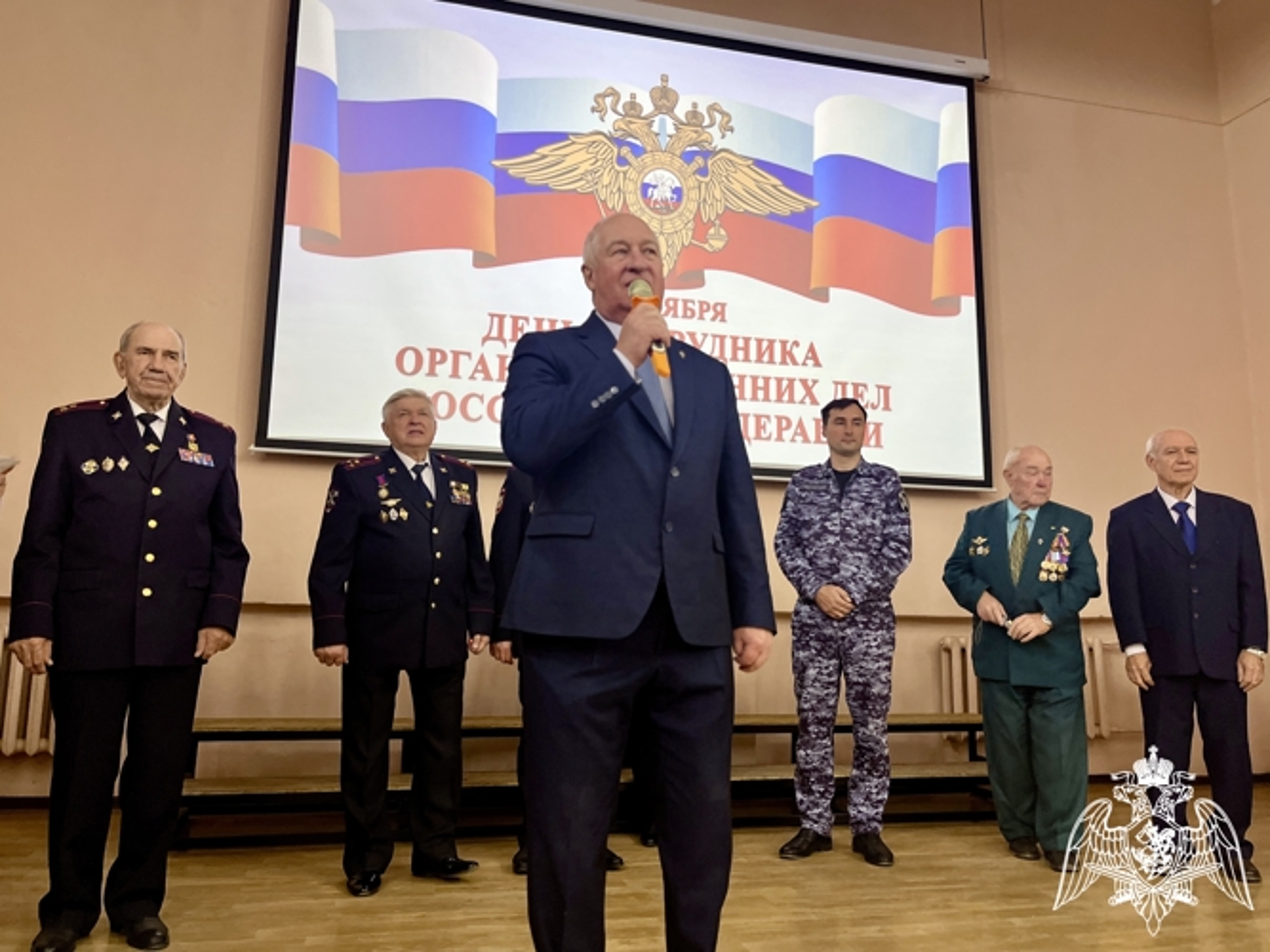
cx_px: 635
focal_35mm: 26
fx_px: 954
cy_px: 476
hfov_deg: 67.3
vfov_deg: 53.0
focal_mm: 5.1
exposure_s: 1/60
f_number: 1.6
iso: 160
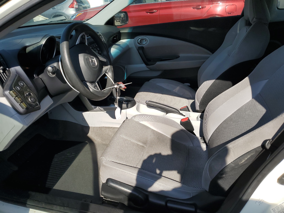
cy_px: 106
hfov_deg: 67.3
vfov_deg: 53.1
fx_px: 213
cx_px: 142
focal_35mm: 26
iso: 50
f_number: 1.5
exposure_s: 1/2000
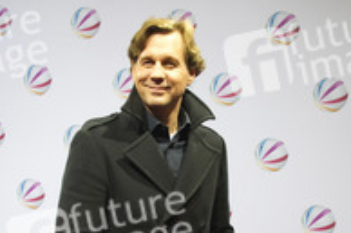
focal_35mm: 66
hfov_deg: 30.5
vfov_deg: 18.7
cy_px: 325
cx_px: 153
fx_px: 643
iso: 640
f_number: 5.6
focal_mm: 32
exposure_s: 1/125
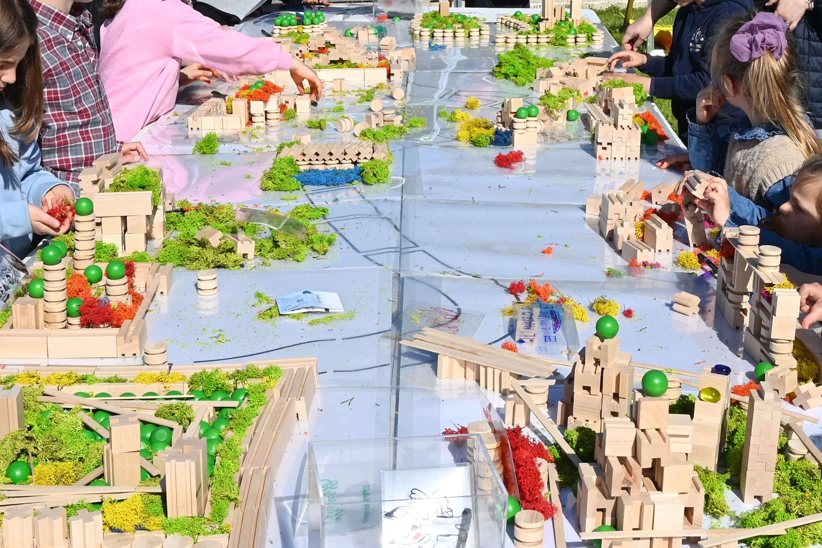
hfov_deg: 73.7
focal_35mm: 24
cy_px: 274
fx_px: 548
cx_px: 411
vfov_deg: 53.1
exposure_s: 1/500
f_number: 13
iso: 250
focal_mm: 24
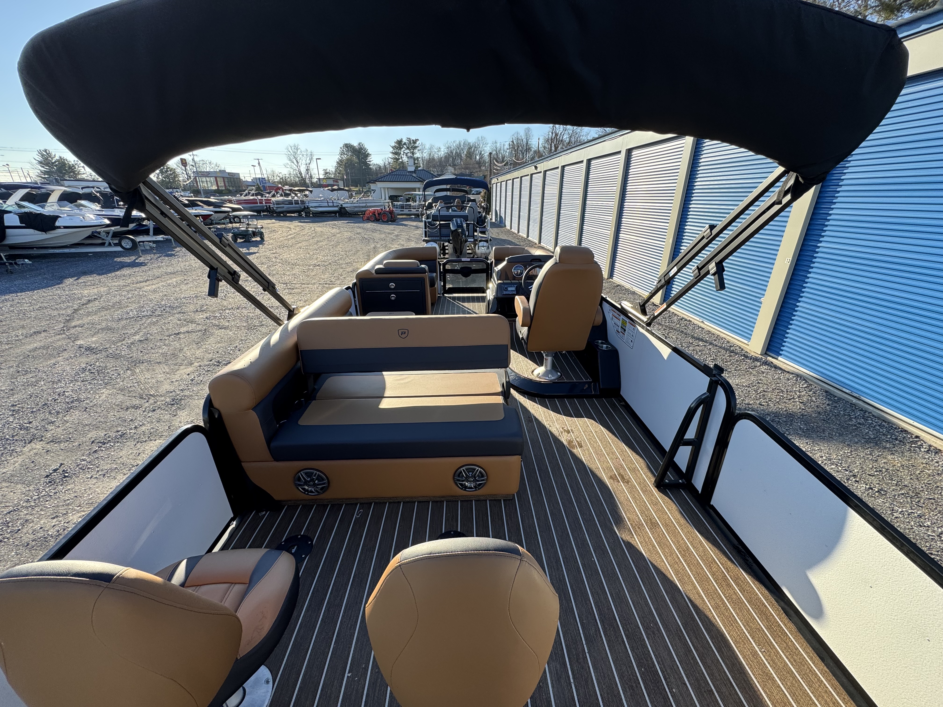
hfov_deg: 102.1
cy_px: 354
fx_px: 381
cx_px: 472
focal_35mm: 14
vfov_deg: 85.7
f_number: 2.2
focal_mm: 2.22
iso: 40
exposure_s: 1/448
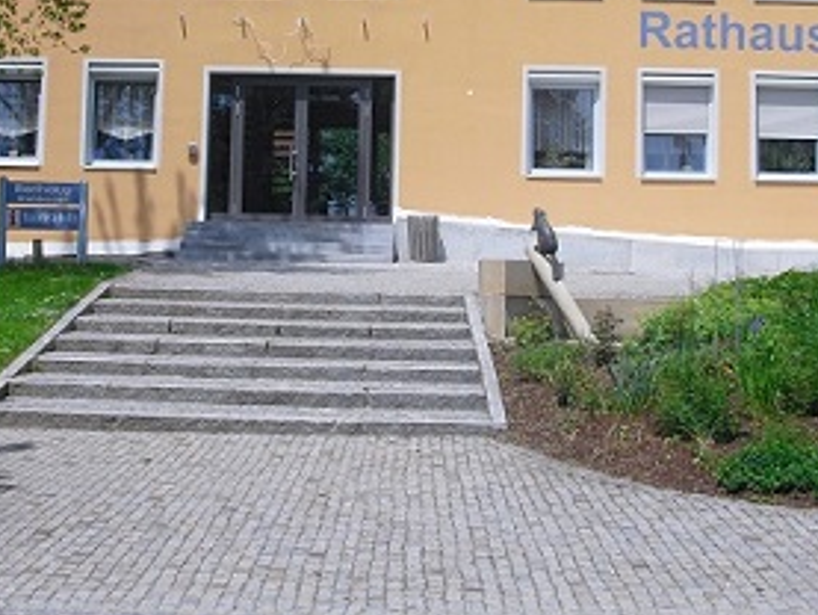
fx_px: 1537
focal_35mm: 65
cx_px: 416
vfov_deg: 22.4
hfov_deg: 29.8
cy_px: 152
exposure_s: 1/160
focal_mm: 6.3
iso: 64
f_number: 7.8
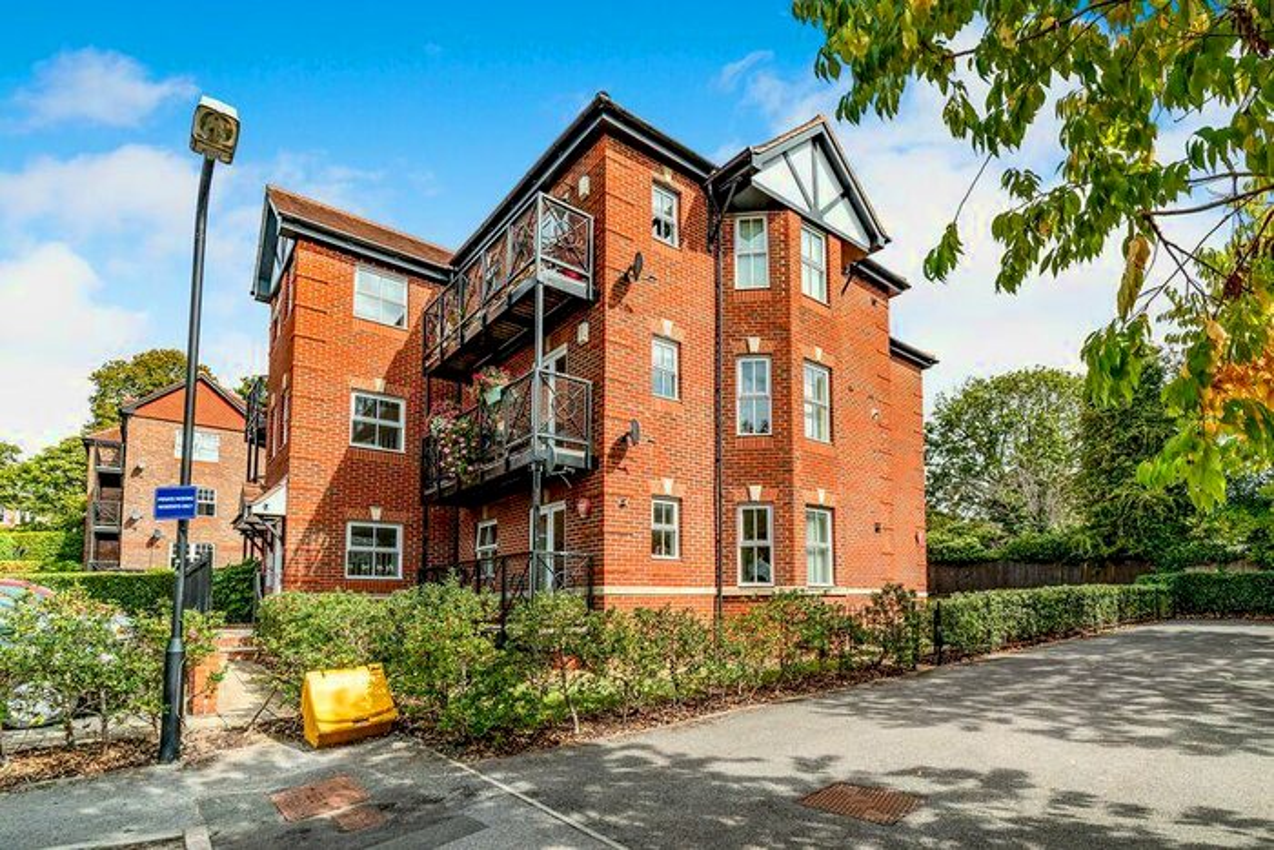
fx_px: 566
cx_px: 637
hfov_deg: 96.7
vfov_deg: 73.8
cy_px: 425
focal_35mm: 16
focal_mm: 16
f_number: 10
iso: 400
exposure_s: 1/500
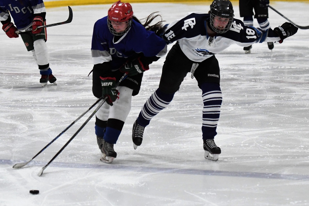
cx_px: 154
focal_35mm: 147
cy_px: 103
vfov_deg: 9.3
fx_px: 1261
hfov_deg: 14.0
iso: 3600
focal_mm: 98
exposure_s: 1/1000
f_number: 2.8
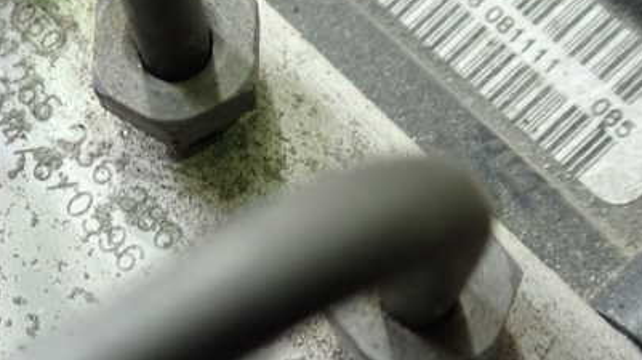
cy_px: 274
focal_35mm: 62
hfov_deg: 33.4
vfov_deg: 19.2
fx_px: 1055
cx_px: 183
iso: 640
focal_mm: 6.83
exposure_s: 1/40
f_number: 2.7
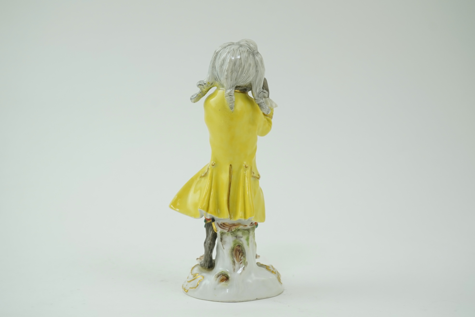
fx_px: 594
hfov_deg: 43.6
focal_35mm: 45
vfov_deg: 29.9
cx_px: 238
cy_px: 158
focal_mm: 30
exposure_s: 1/50
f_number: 10
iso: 400
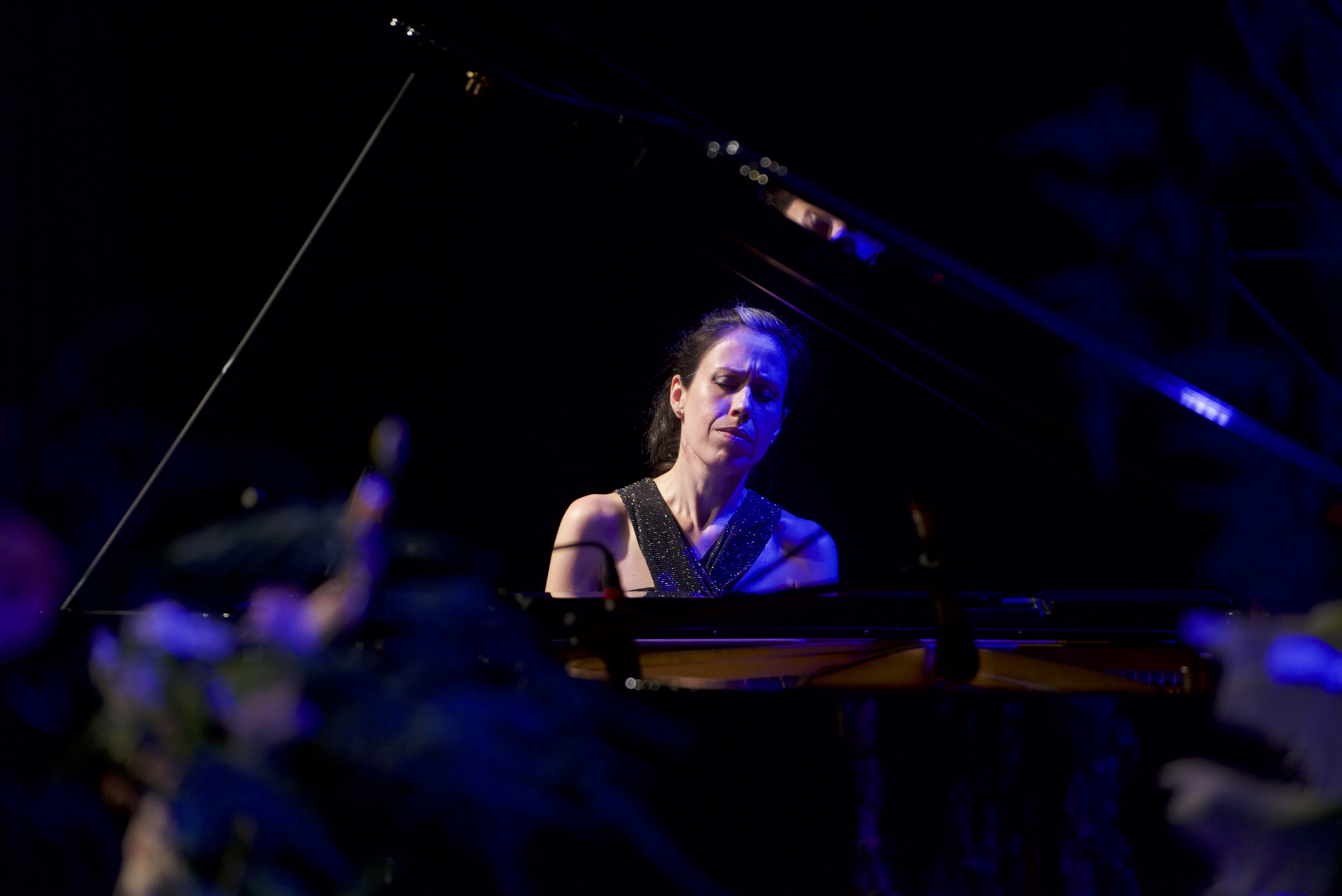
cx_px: 671
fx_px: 5706
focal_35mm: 153
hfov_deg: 13.4
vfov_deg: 9.0
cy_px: 448
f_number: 5.6
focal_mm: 153
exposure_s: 1/250
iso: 3200
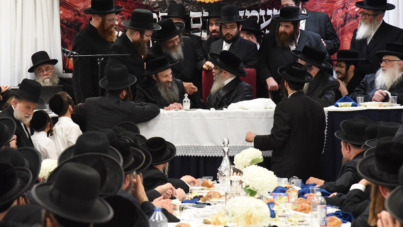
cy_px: 100
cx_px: 202
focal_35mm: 126
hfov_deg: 17.0
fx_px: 1347
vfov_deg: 9.6
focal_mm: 120
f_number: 6.3
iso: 7200
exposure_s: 1/250
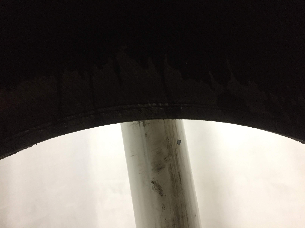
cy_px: 114
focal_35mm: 29
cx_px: 152
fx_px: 256
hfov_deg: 61.7
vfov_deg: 48.2
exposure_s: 1/30
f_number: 2.2
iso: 200
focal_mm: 4.15
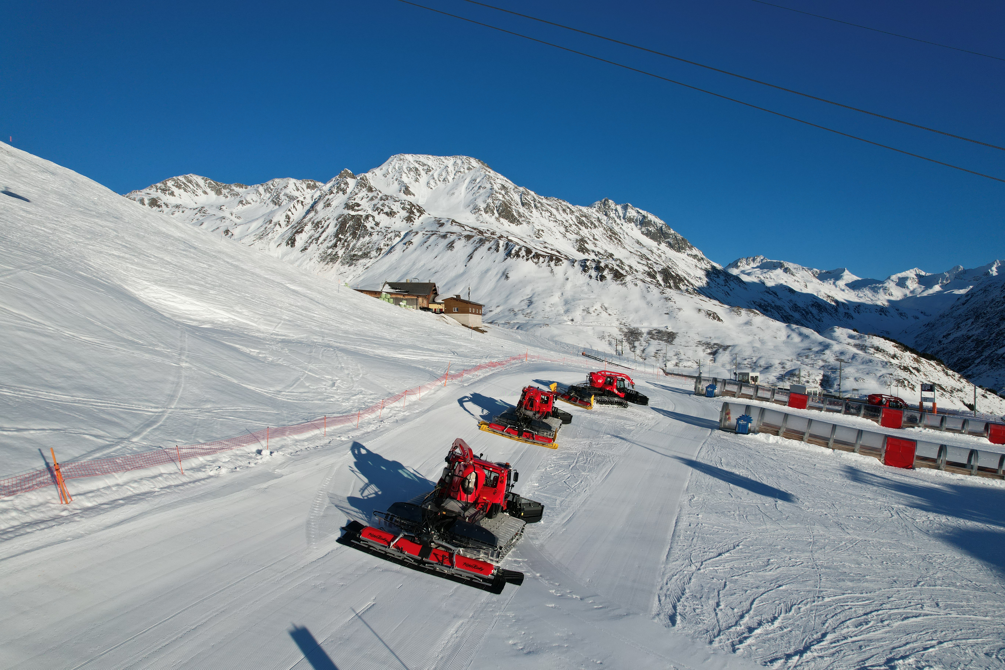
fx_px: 614
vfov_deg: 57.2
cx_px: 502
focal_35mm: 22
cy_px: 335
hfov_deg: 78.6
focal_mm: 8.38
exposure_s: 1/2500
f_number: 2.8
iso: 100
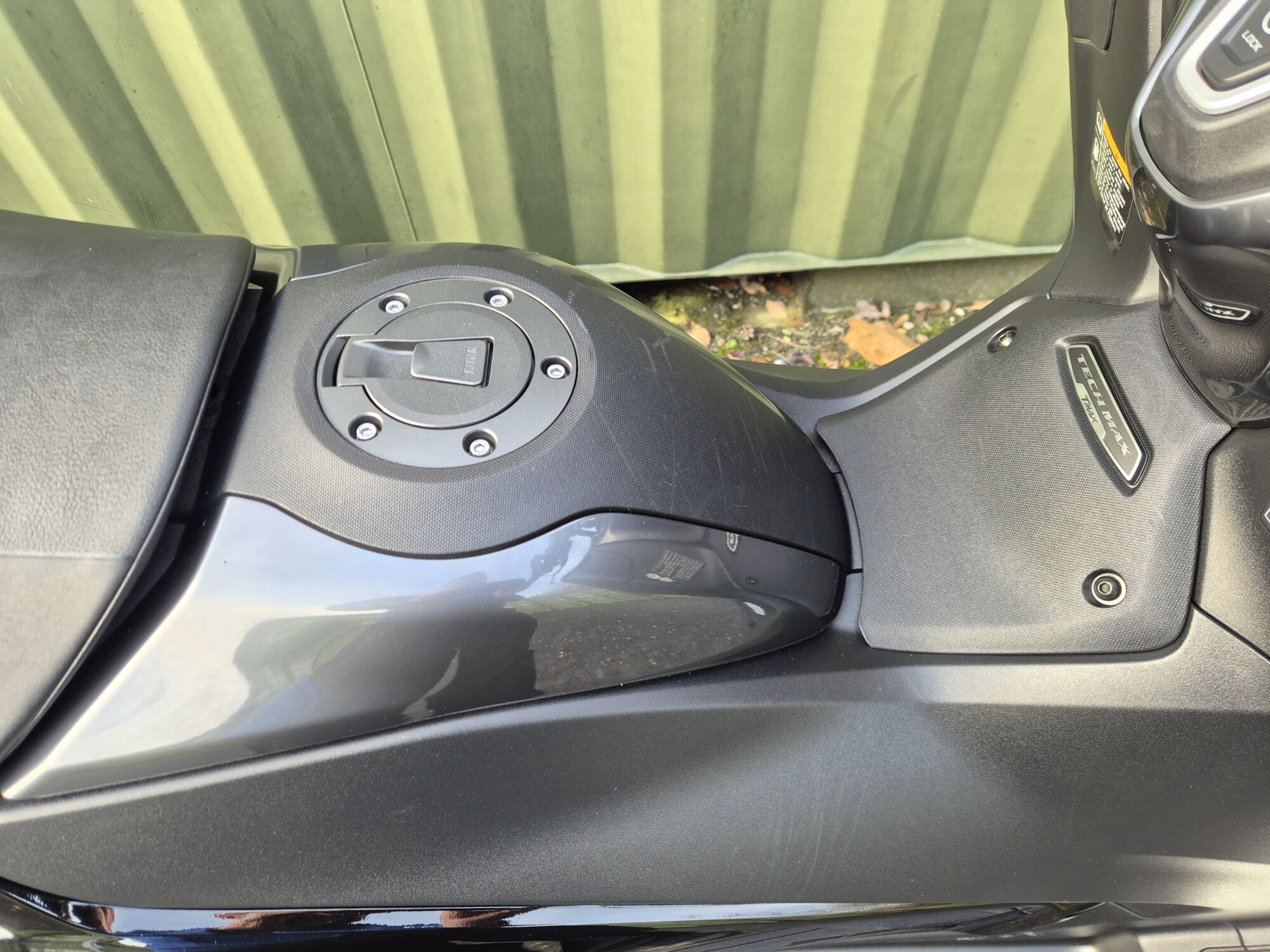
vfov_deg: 58.9
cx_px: 635
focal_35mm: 23
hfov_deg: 73.9
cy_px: 476
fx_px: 844
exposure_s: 1/100
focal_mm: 5.4
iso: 160
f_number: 1.8
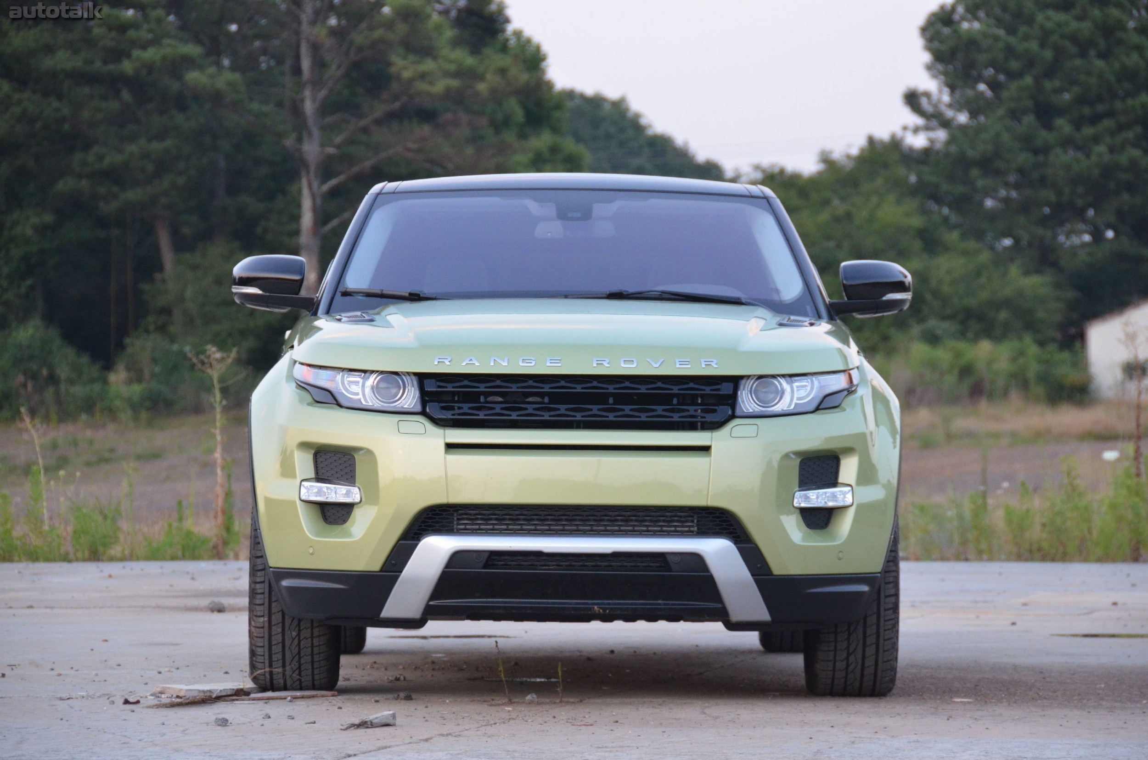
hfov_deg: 13.1
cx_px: 574
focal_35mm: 158
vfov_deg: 8.7
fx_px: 5012
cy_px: 380
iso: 1600
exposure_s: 1/200
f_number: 5.3
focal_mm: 105
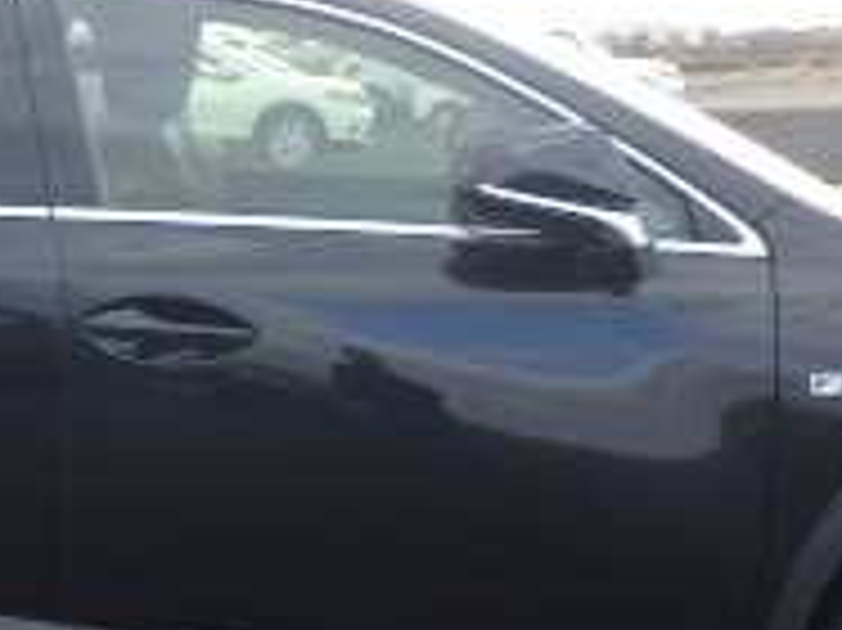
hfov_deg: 20.3
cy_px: 652
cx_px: 216
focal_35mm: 96
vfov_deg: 15.1
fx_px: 2334
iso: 125
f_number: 4.2
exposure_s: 1/160
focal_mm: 5
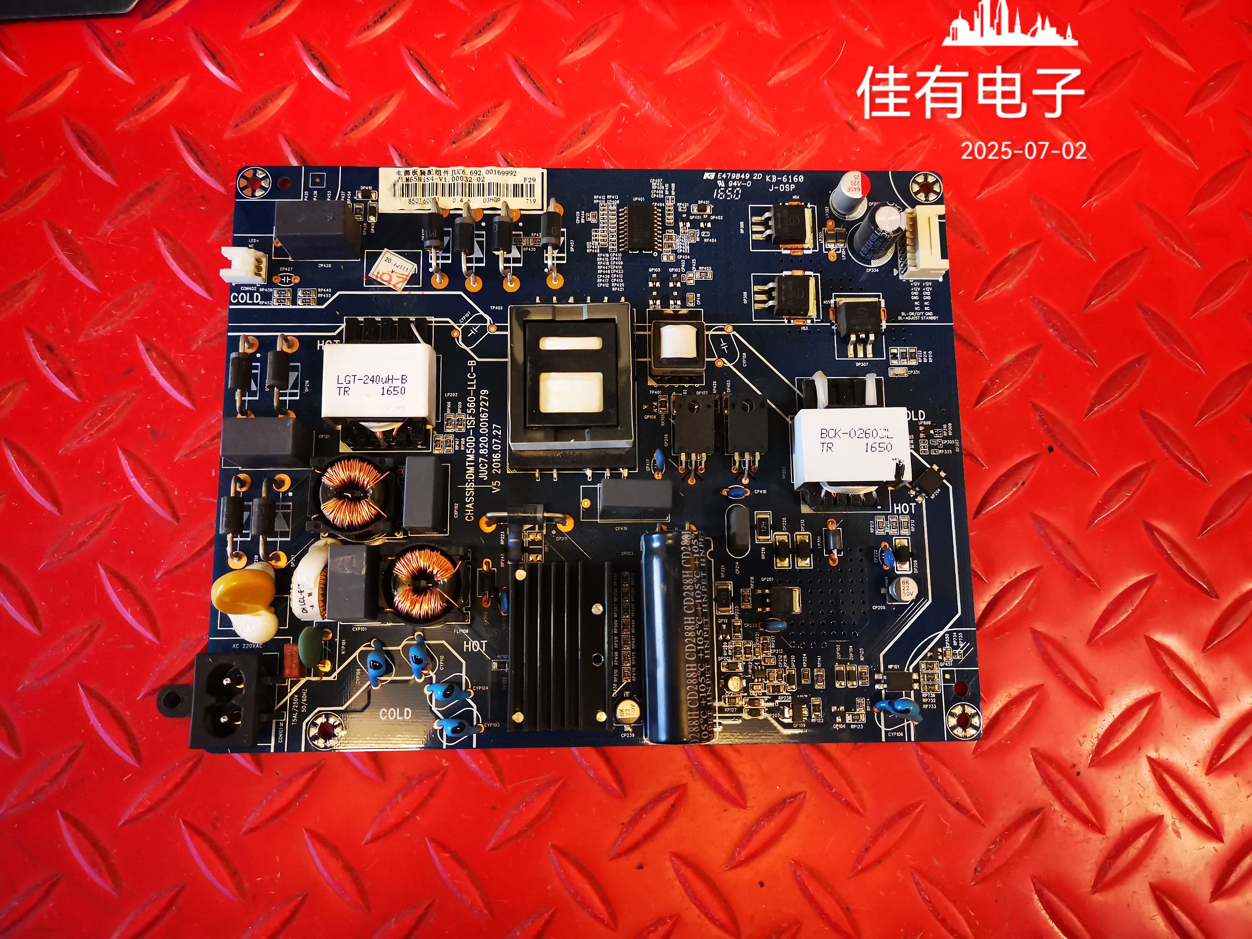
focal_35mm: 27
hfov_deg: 65.3
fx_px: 977
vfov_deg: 51.4
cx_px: 626
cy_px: 470
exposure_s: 1/25
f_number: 1.8
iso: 1250
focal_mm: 5.58
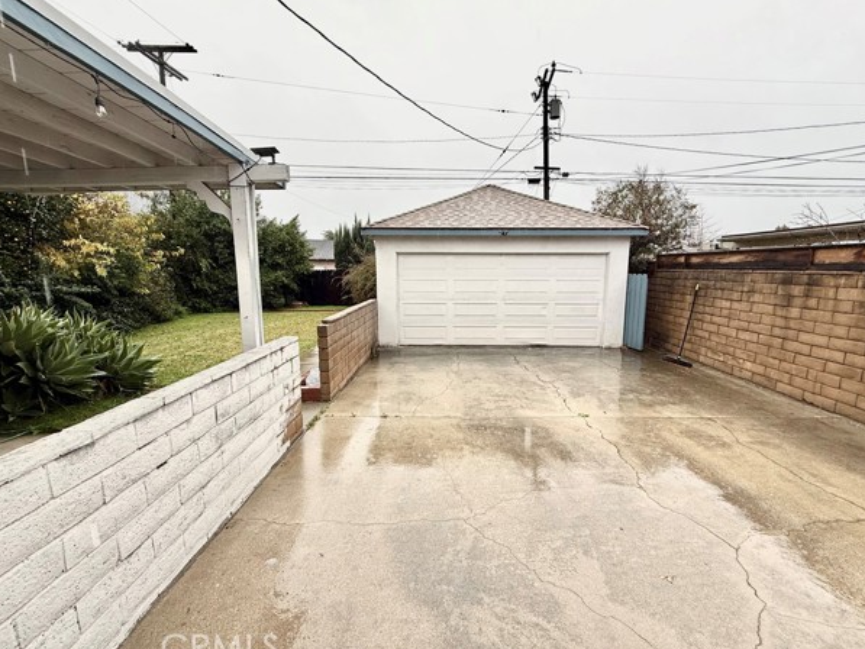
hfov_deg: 98.1
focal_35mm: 15
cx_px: 440
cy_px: 320
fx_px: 375
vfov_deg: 81.8
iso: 50
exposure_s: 1/224
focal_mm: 2.22
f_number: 2.2
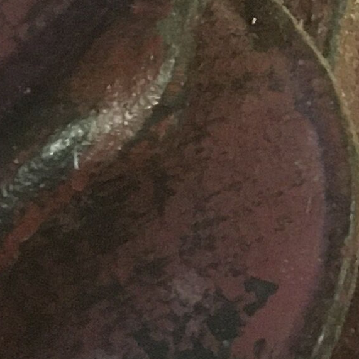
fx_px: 2124
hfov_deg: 9.2
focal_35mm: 181
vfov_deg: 9.2
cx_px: 636
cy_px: -282
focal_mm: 4.15
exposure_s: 1/17
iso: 400
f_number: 2.2
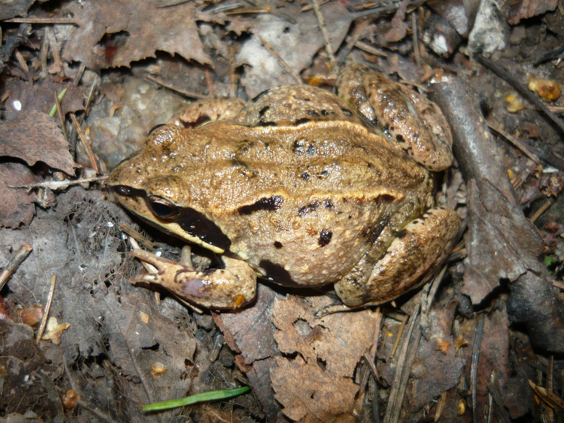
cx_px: 282
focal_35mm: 33
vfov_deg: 42.9
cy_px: 212
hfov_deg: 55.4
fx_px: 538
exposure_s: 1/30
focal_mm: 5.5
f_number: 2.8
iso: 100
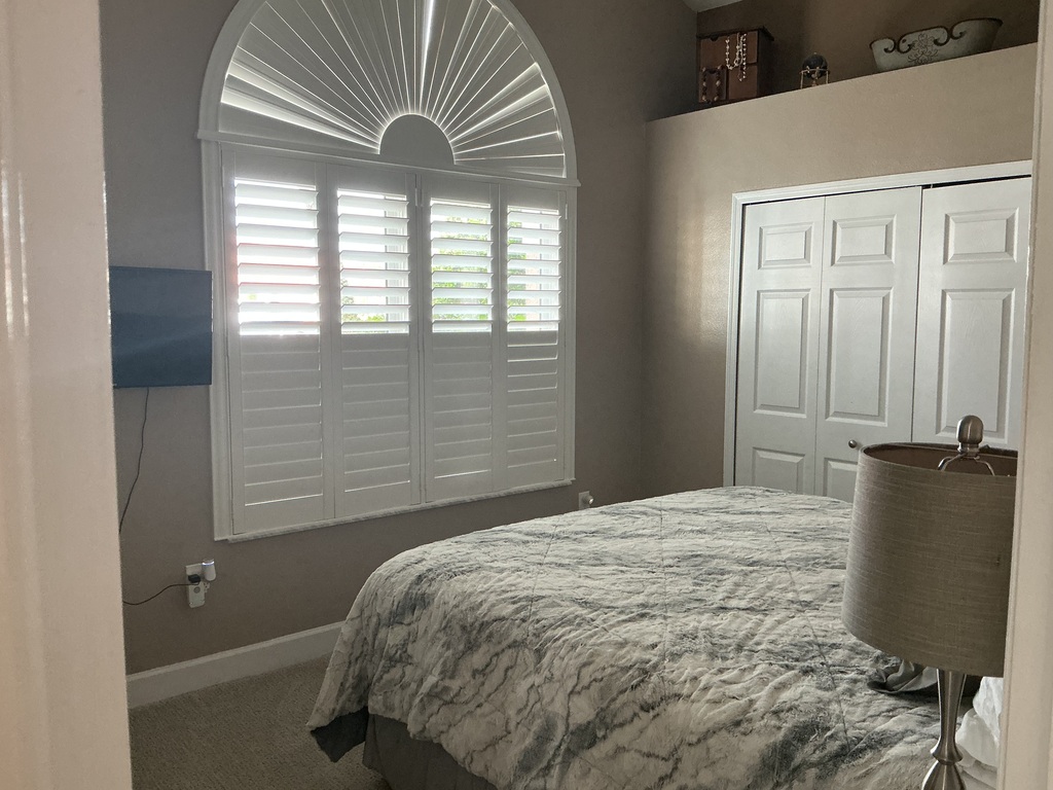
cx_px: 526
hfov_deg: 61.7
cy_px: 395
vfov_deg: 48.2
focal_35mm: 29
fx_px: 882
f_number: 1.8
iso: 200
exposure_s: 1/60
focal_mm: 3
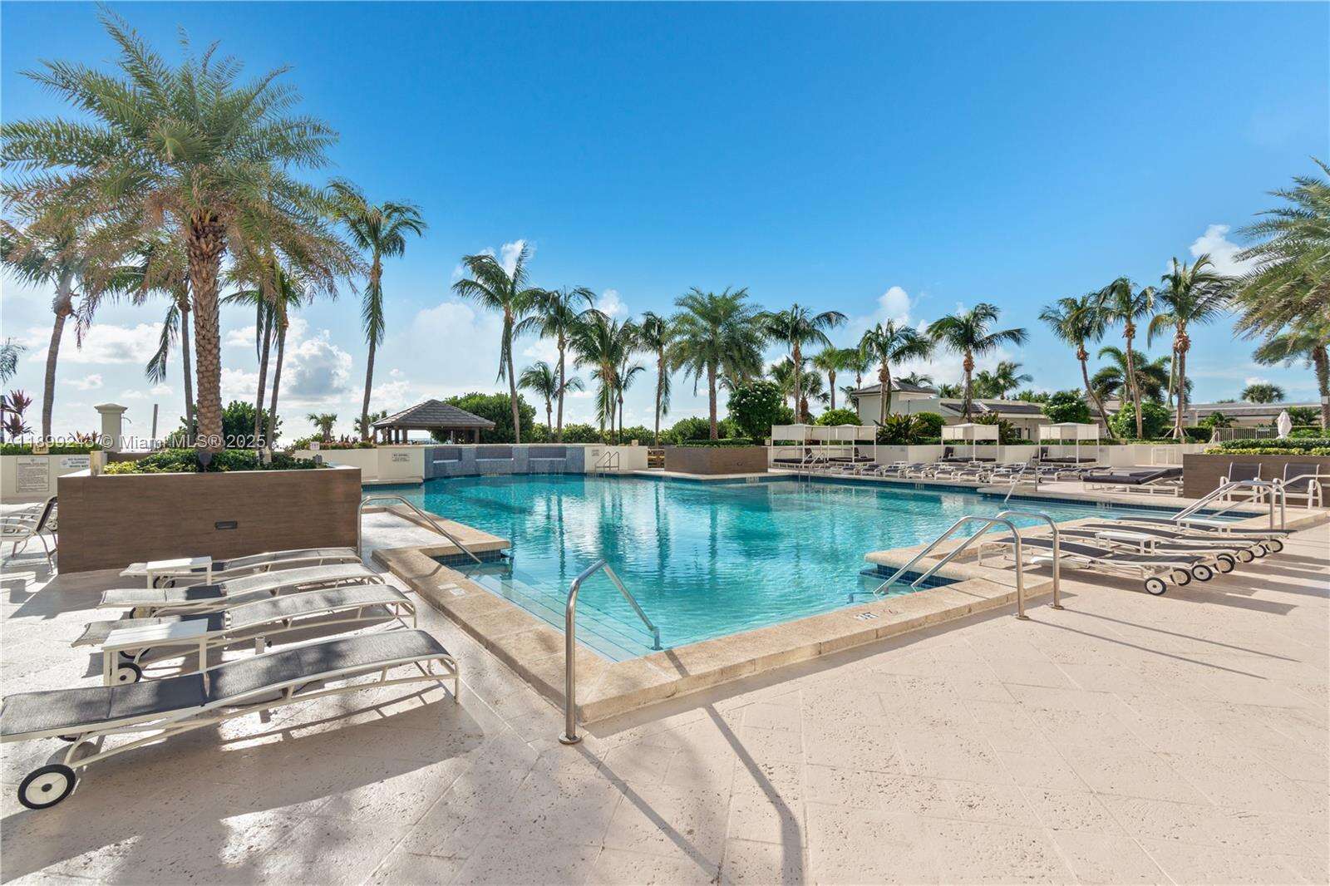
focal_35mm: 17
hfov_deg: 93.3
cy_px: 443
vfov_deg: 70.4
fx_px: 628
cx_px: 665
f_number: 8
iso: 200
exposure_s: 1/640
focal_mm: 17
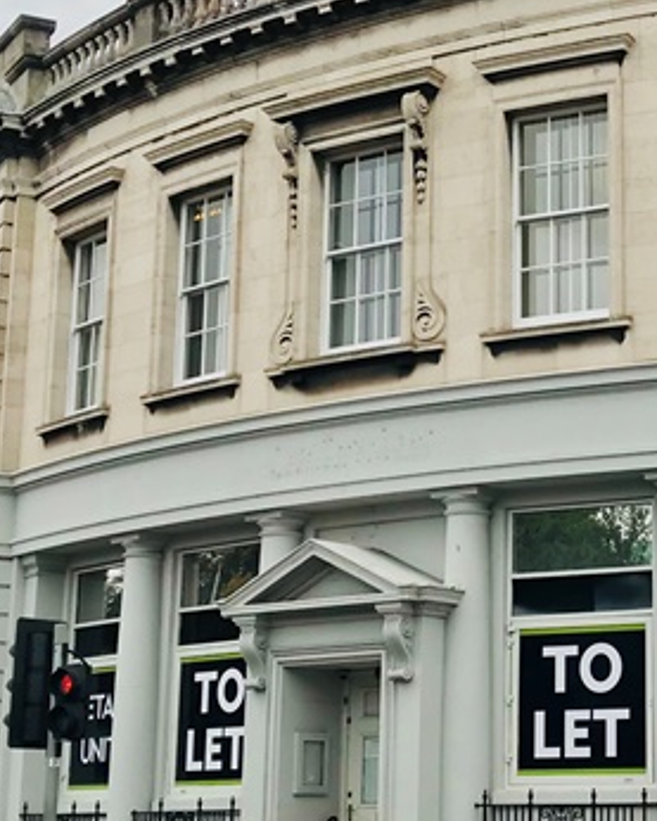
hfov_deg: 19.0
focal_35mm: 79
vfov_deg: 24.1
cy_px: 351
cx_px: 607
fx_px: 1919
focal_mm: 3.99
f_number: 1.8
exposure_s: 1/584
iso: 20
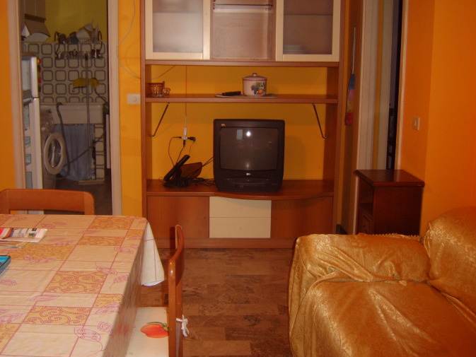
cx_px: 212
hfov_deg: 52.5
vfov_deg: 40.7
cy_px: 167
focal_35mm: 35
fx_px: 481
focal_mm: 8.13
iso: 141
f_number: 2.7
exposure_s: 1/30
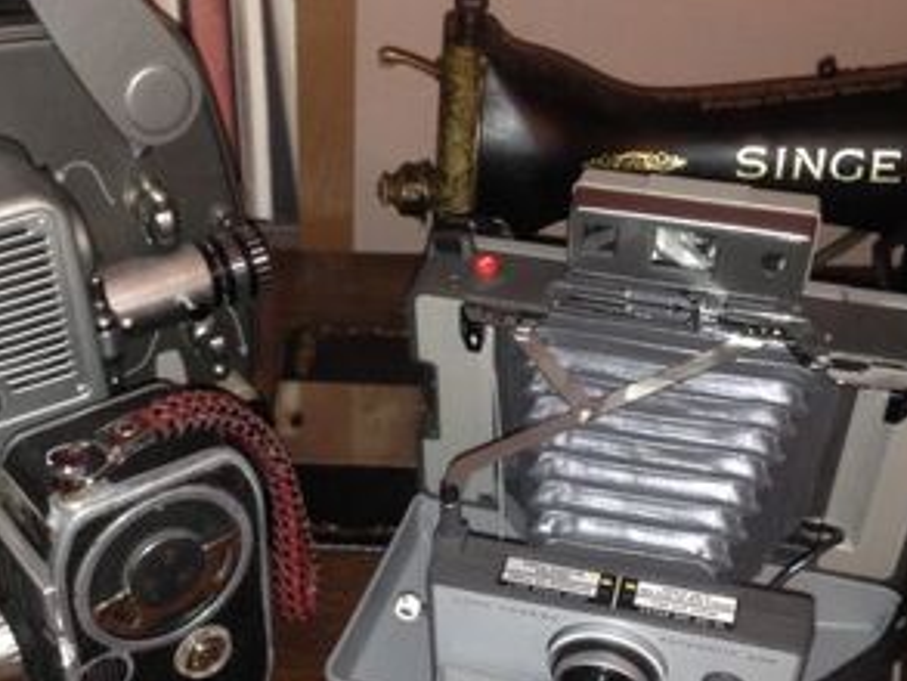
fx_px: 1415
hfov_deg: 35.5
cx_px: 390
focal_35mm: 54
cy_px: 505
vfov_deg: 26.7
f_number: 2.4
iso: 125
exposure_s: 1/16
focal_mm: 4.12
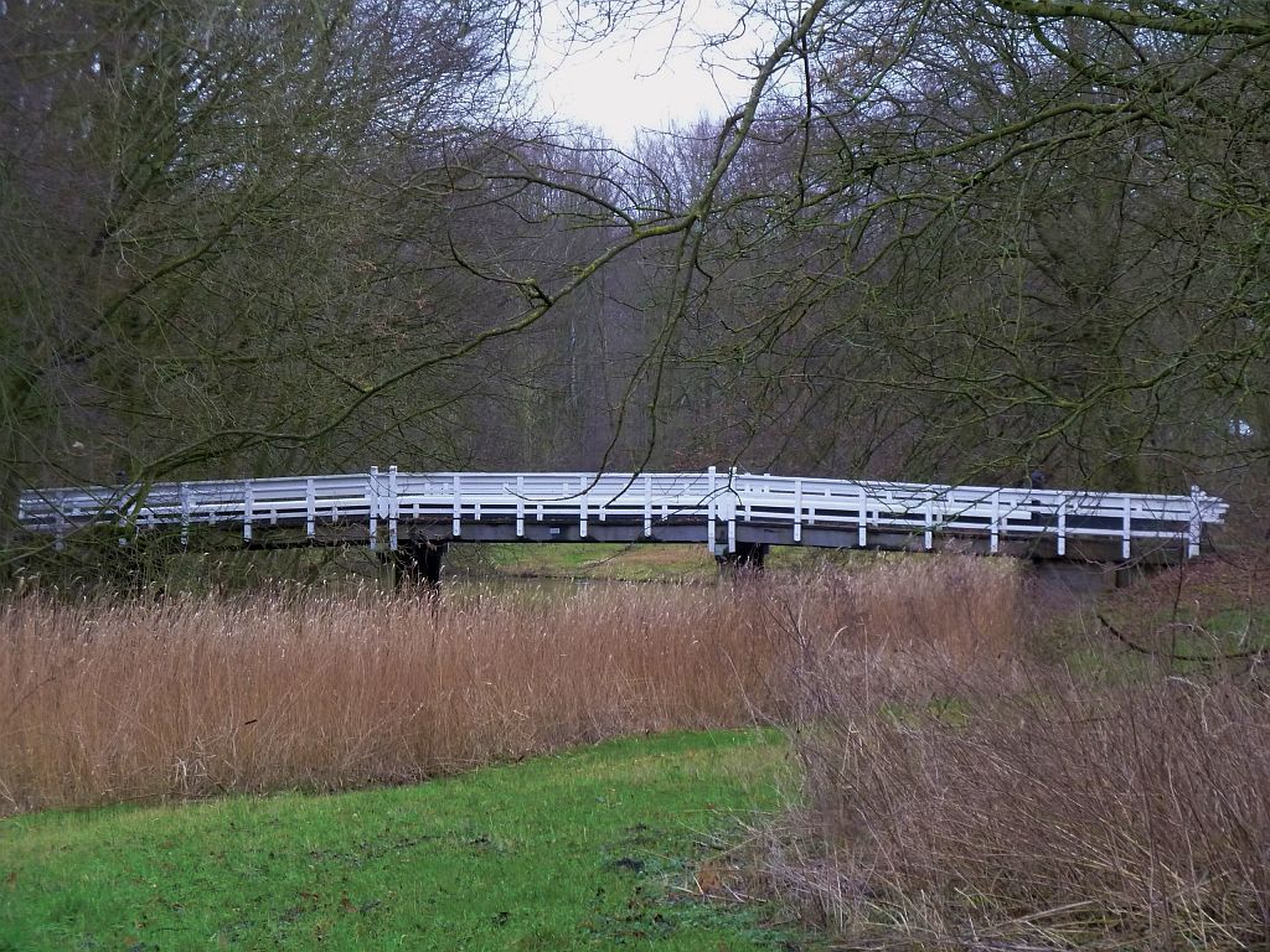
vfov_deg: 12.5
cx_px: 635
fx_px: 4366
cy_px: 476
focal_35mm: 119
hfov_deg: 16.6
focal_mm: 19.5
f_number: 4.4
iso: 250
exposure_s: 1/50
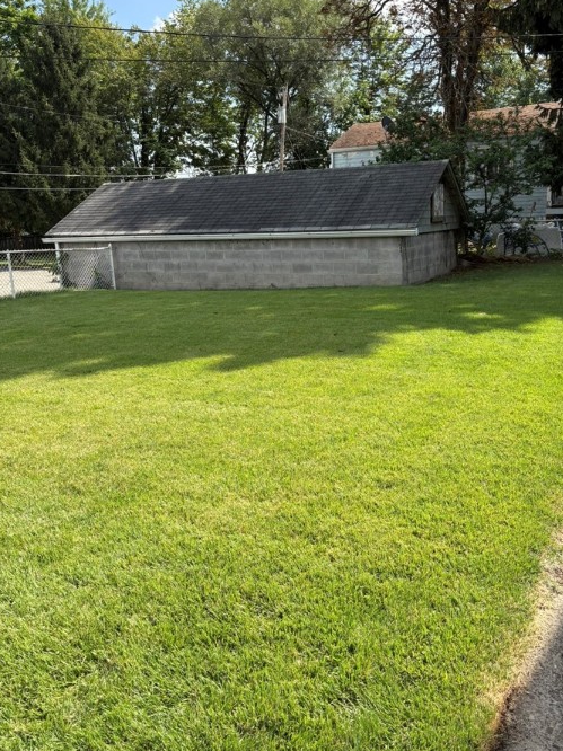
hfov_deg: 46.7
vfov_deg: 59.9
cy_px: 355
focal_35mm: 30
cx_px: 298
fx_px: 651
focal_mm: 5.96
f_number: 1.6
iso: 50
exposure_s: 1/1626
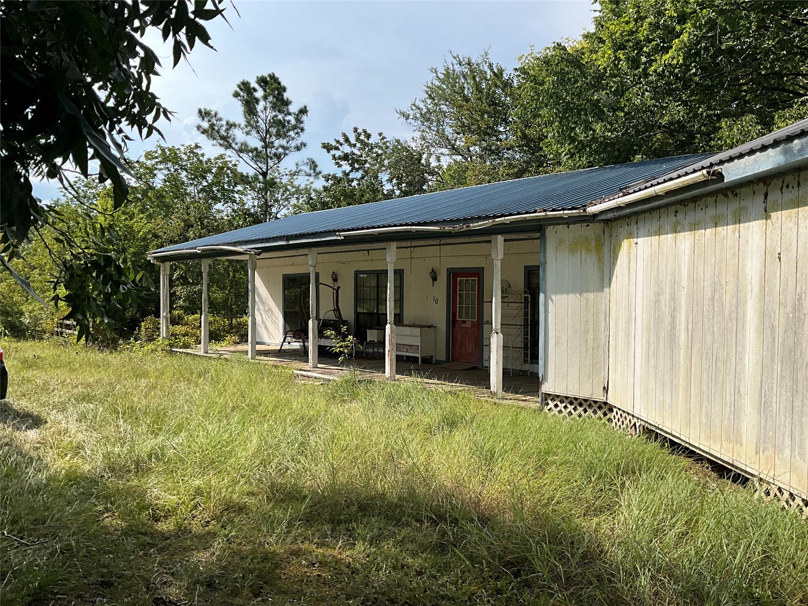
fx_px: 677
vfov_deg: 48.2
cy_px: 303
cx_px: 404
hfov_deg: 61.7
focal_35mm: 29
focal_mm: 3
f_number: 1.8
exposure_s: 1/1577
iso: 25
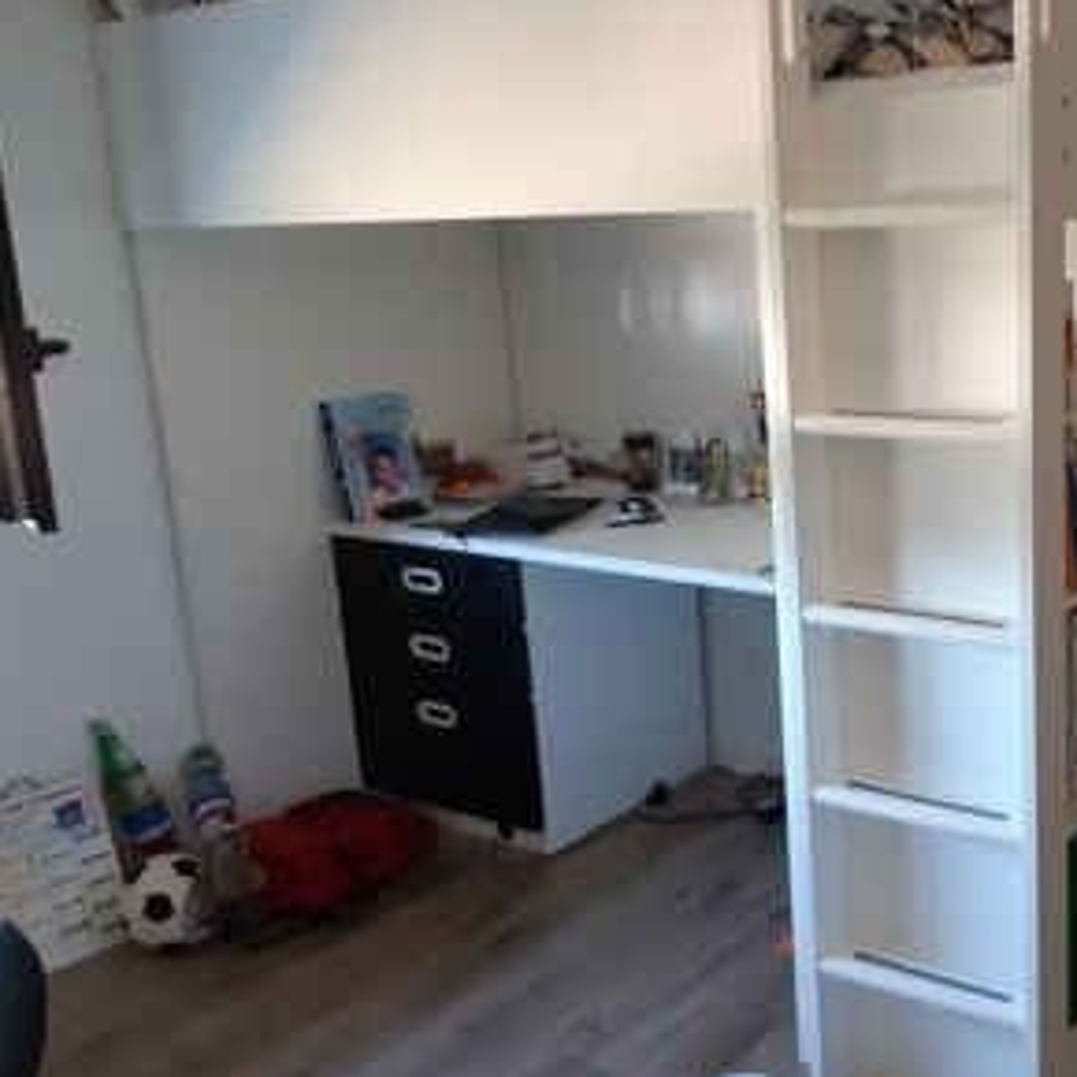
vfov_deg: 43.9
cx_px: 884
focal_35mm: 38
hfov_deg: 41.7
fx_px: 1338
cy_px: 542
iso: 400
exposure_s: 1/25
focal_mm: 3.92
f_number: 1.7
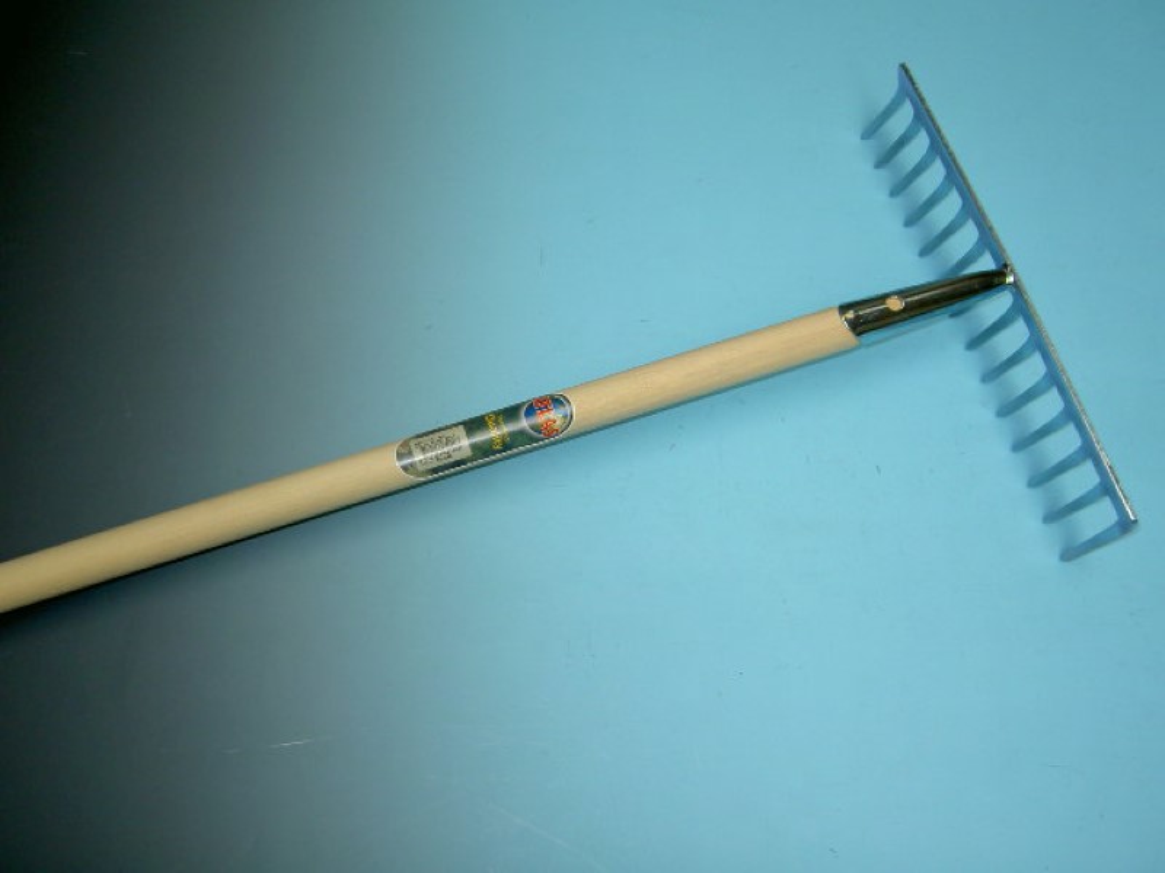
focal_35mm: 34
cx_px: 582
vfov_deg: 41.8
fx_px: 1144
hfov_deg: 54.0
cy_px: 436
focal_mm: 5.6
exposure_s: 1/60
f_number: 2.8
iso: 50
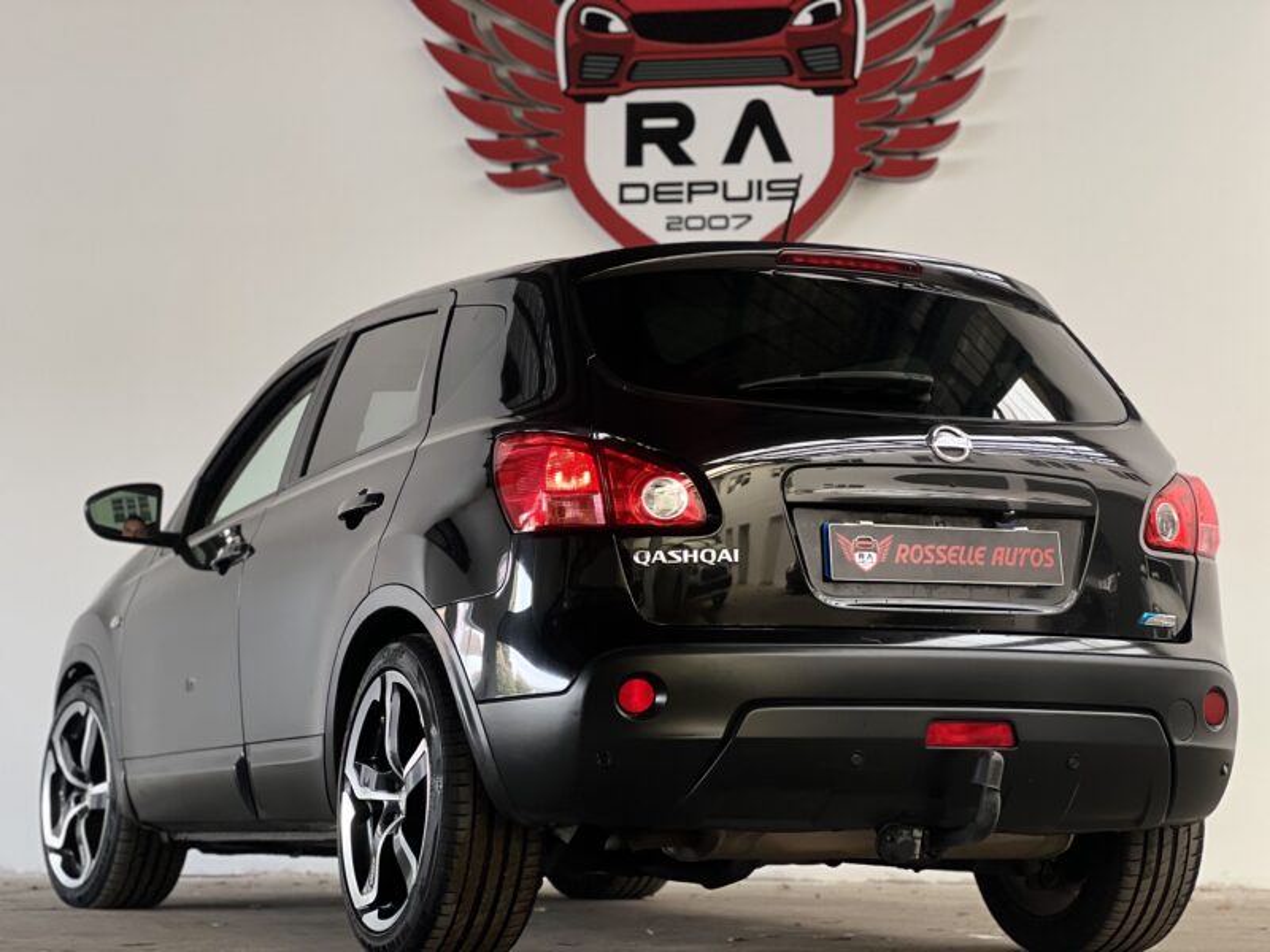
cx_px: 635
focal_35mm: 77
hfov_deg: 25.3
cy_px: 476
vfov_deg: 19.1
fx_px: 2825
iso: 200
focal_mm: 9
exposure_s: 1/40
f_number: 2.8
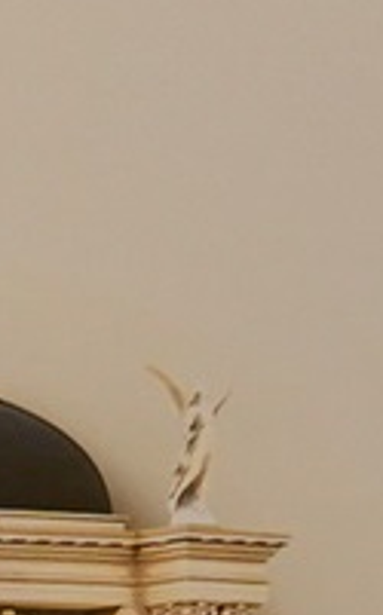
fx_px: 8447
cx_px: -2744
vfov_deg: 4.2
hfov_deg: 2.3
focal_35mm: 504
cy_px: 673
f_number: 5.6
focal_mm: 42
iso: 2000
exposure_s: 1/100
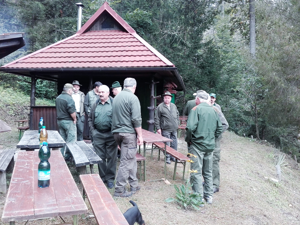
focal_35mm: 31
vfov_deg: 45.5
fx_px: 269
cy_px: 112
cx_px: 150
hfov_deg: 58.3
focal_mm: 3.3
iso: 70
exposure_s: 1/100
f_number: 2.2
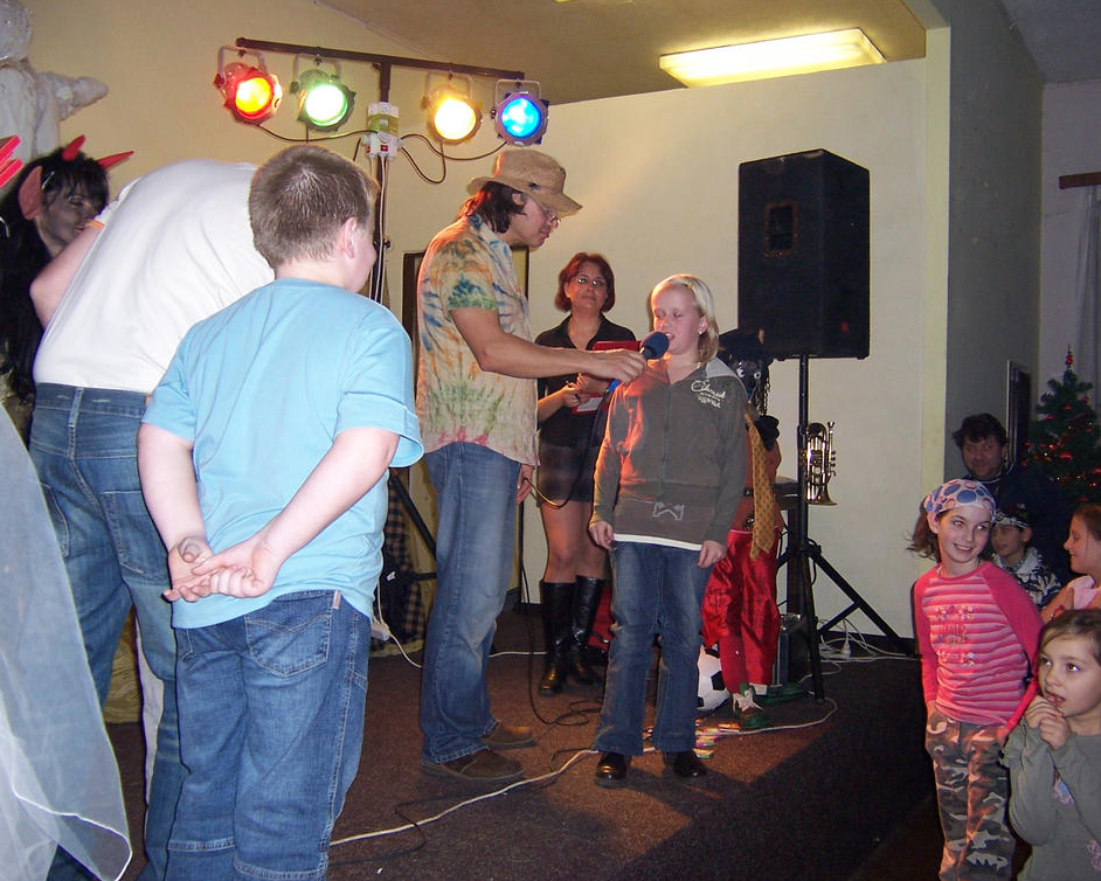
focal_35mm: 35
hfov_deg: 51.5
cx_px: 588
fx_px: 1141
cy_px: 446
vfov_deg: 42.2
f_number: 2.8
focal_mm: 5.5
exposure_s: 1/60
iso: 140
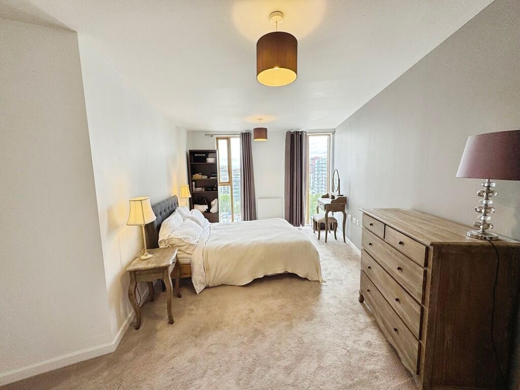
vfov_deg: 85.7
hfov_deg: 102.1
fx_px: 210
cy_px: 195
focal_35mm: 14
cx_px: 260
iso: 80
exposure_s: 1/99
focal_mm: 2.22
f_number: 2.2
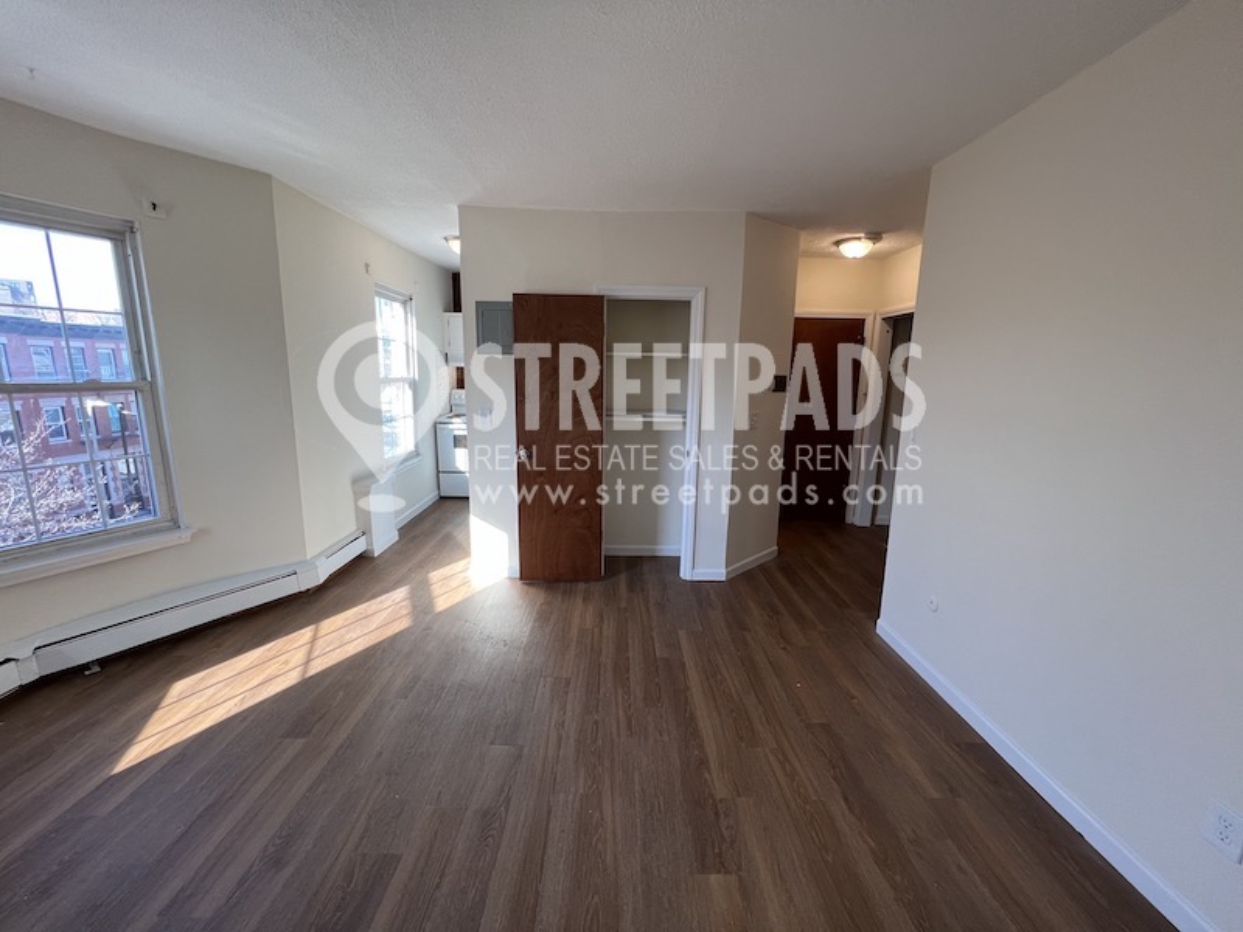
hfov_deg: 106.2
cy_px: 466
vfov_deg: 89.9
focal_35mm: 13
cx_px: 622
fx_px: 467
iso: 80
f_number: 1.8
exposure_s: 1/120
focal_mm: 1.57
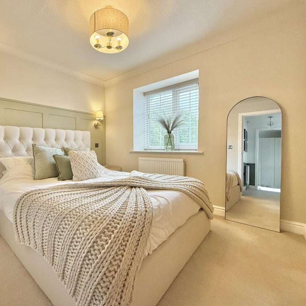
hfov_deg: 82.8
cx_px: 120
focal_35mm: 17
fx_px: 170
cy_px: 152
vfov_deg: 84.0
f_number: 2.2
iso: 250
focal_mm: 2.22
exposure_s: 1/100
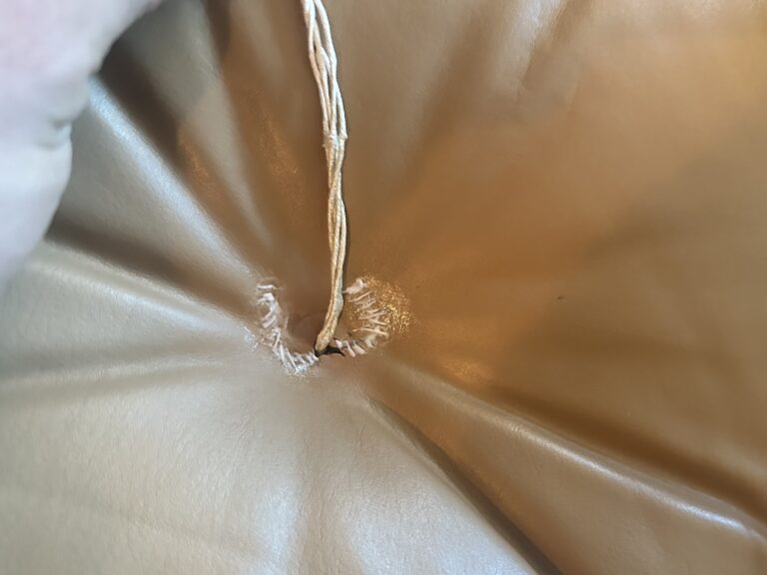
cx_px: 384
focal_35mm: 24
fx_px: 532
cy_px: 288
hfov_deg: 71.6
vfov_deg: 56.8
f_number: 1.78
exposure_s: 1/60
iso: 800
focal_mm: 6.86
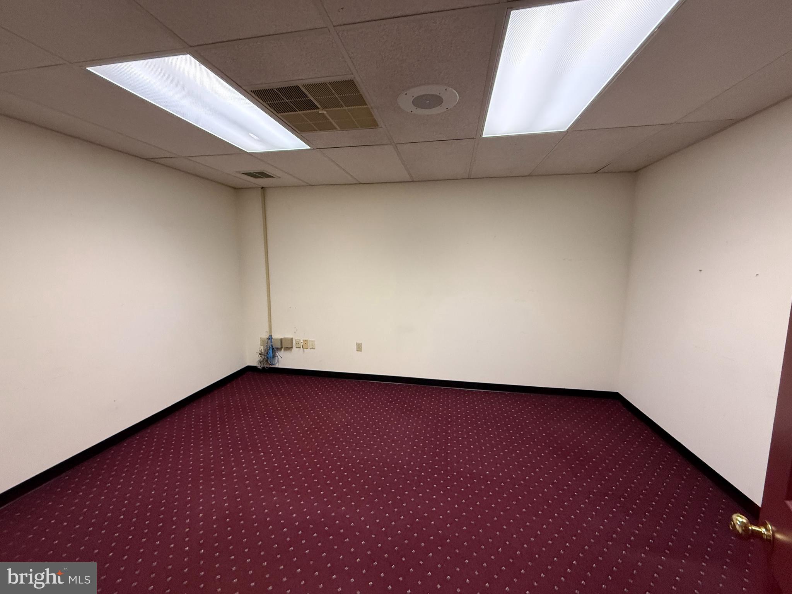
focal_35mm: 14
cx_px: 396
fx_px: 320
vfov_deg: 85.7
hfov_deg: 102.1
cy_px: 297
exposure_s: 1/60
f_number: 2.2
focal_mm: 2.22
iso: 500
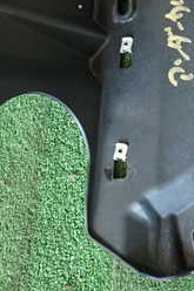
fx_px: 510
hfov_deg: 21.4
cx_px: 146
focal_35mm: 63
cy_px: 33
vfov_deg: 30.6
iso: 250
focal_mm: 4.5
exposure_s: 1/30
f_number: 2
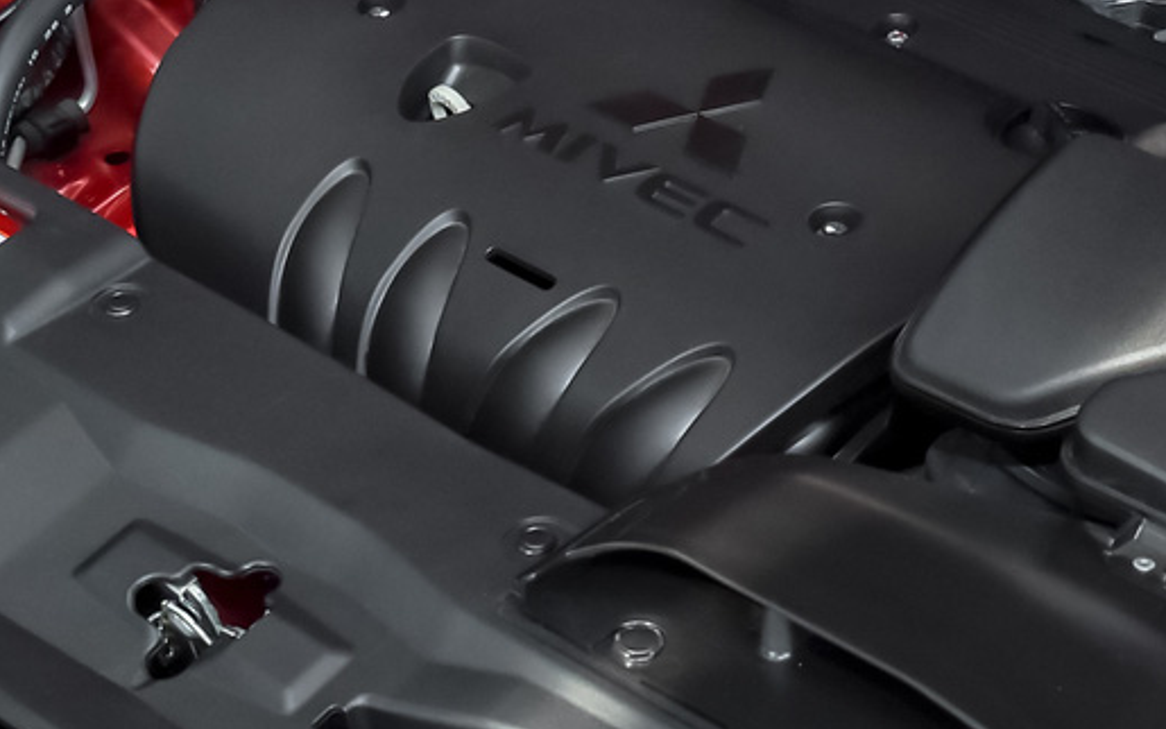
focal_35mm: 95
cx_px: 1030
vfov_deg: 13.8
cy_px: 329
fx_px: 3019
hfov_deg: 21.4
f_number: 5.6
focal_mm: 24
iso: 1000
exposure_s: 1/250
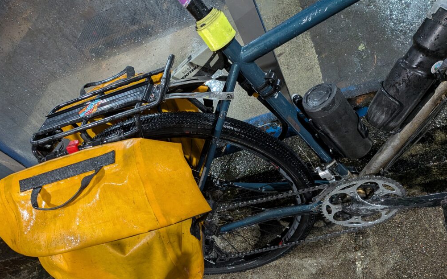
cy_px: 148
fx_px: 317
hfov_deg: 70.4
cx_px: 227
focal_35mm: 26
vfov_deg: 47.6
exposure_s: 1/100
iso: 767
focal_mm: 4.53
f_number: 1.7
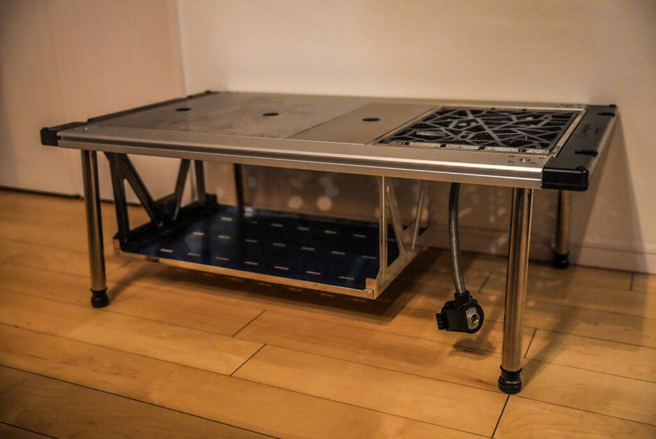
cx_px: 328
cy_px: 220
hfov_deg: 50.6
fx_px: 693
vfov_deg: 35.1
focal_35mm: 38
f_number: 2.8
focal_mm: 38
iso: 6400
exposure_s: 1/320
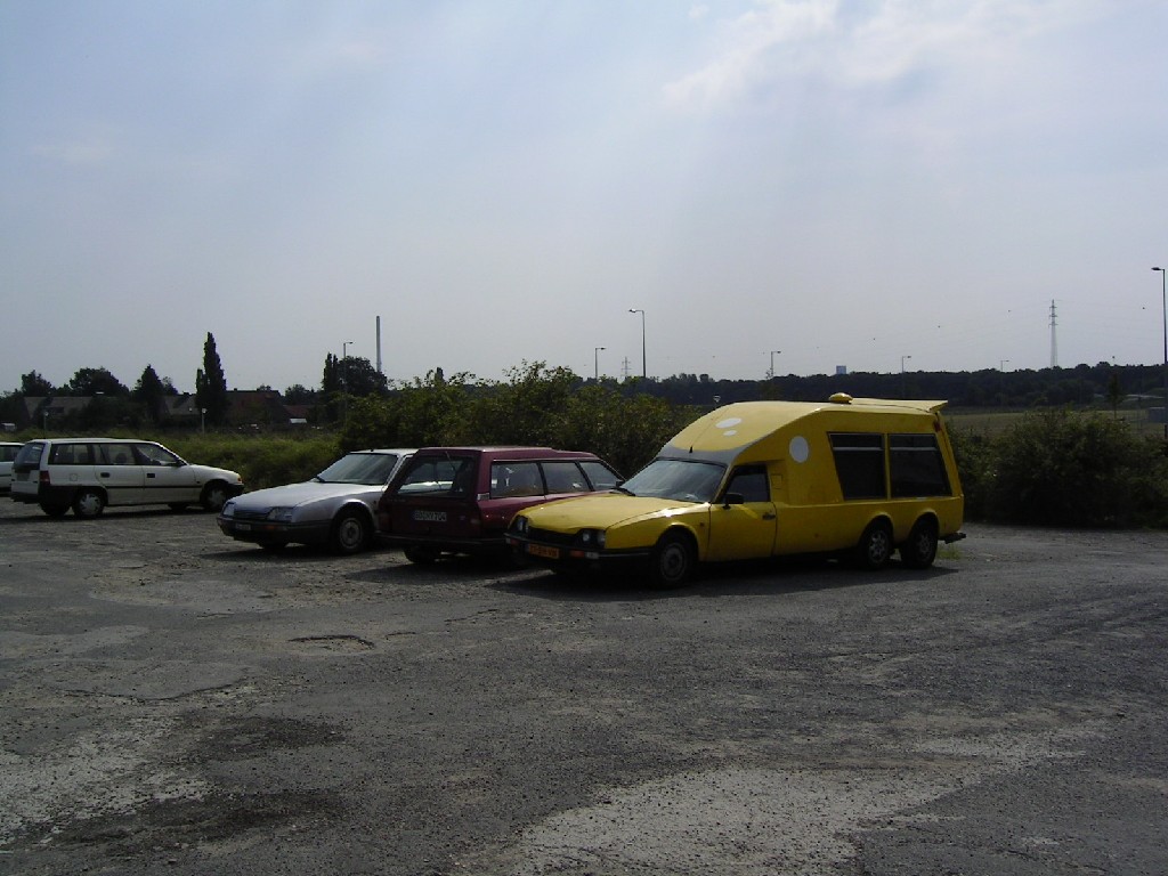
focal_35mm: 36
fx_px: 1215
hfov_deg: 51.4
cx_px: 584
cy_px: 438
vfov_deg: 39.7
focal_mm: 5.6
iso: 50
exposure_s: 1/1323
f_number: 4.8
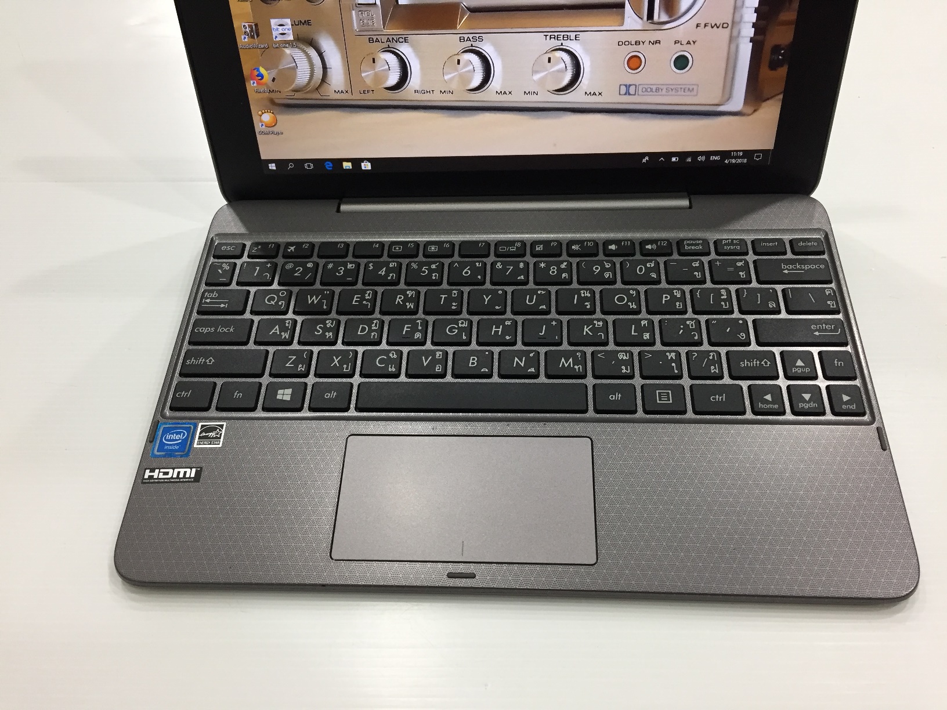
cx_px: 474
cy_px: 355
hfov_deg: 61.7
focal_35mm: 29
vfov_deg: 48.2
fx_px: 793
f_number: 2.2
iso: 64
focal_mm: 4.15
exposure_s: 1/33
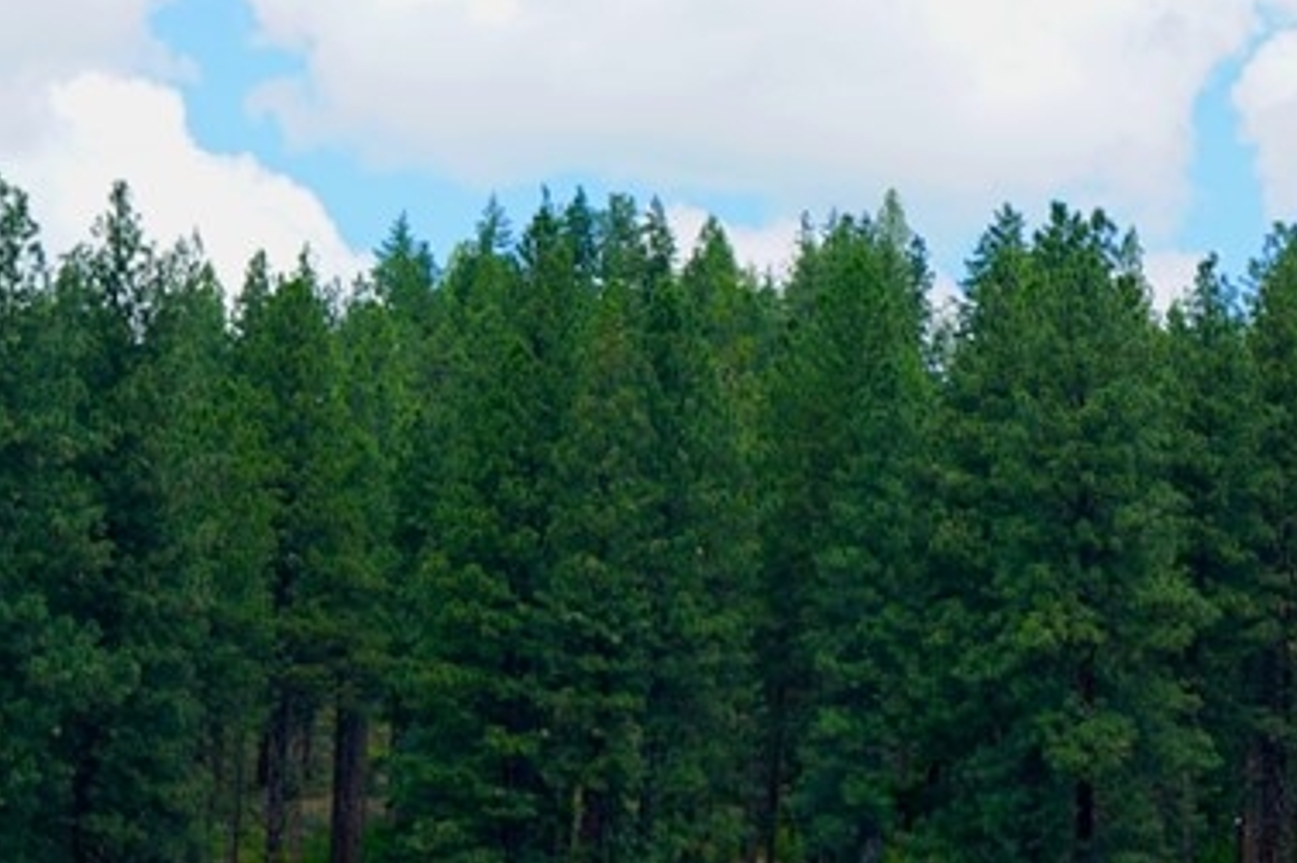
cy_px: 225
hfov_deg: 8.6
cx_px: 2800
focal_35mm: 225
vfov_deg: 6.1
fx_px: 8102
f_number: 7.1
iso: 100
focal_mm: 50
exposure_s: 1/125
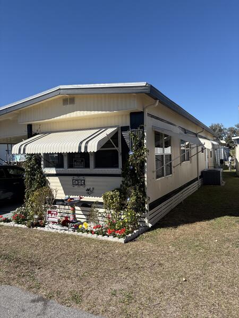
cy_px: 159
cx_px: 120
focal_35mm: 26
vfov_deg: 67.3
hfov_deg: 53.1
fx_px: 239
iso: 50
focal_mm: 5.96
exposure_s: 1/3125
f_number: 1.6
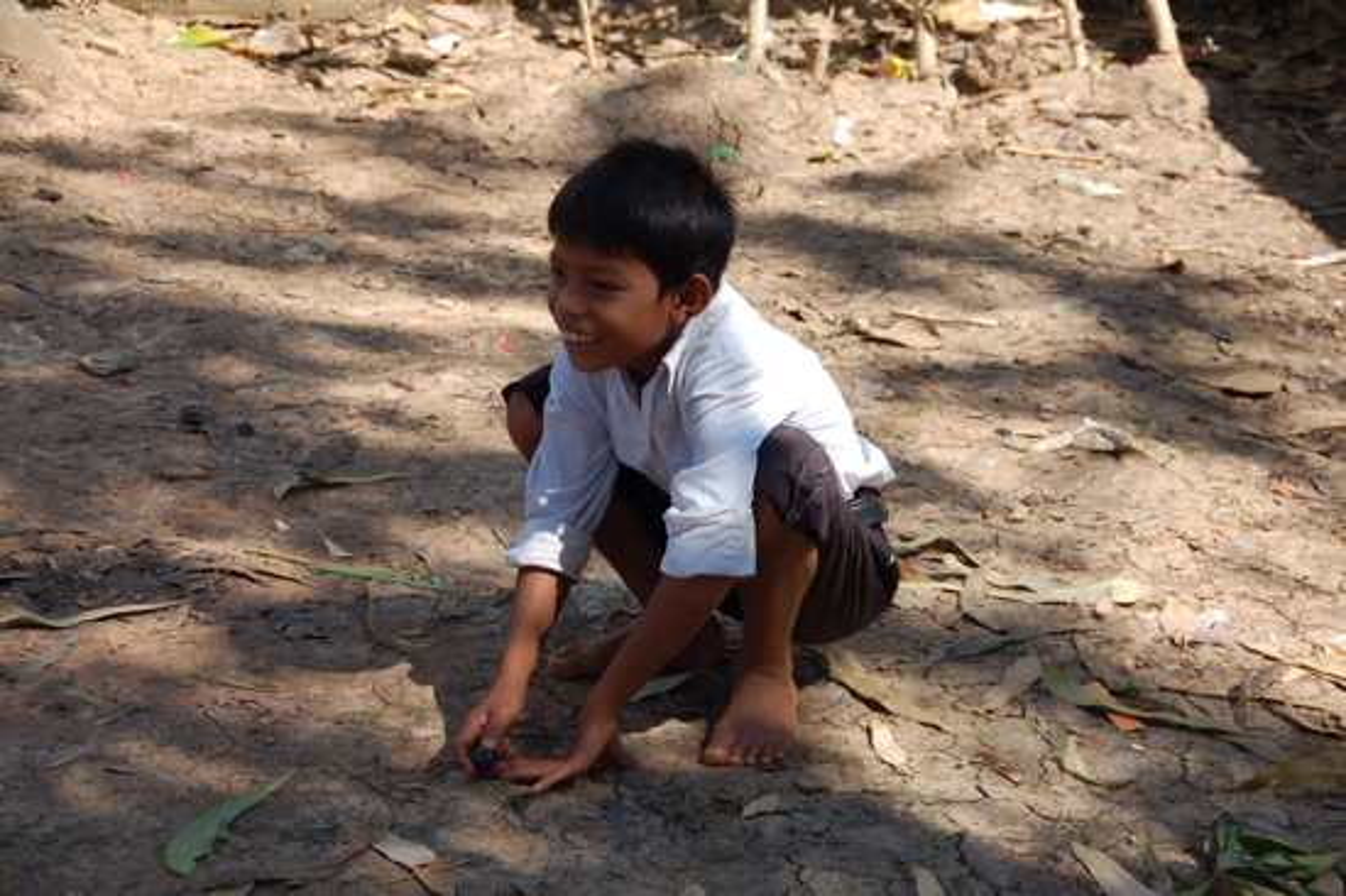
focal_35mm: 93
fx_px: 3475
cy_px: 448
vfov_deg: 14.7
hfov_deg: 21.9
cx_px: 673
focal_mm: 62
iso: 220
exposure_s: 1/500
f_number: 5.6
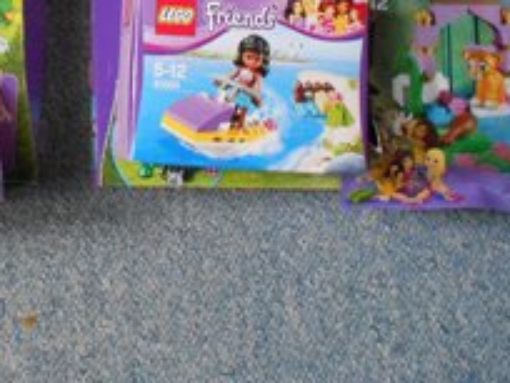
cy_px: -20
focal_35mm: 57
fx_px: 840
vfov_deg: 24.2
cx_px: 38
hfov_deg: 31.9
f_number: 3.2
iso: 400
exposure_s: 1/15
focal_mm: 4.6
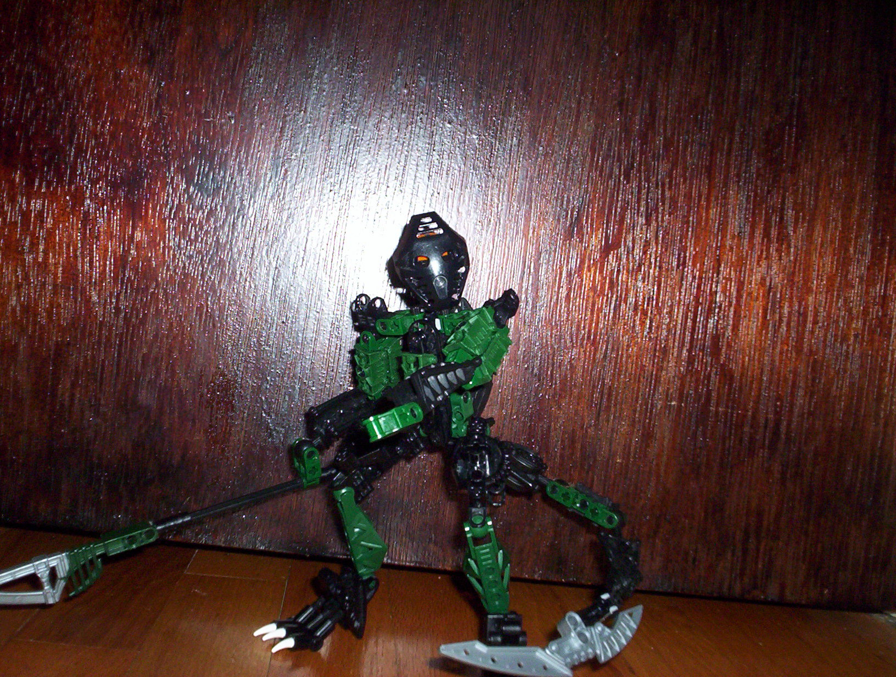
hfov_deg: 48.9
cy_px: 338
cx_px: 448
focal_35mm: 38
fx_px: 986
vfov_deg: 37.9
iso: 140
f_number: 4.5
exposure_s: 1/60
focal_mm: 4.99
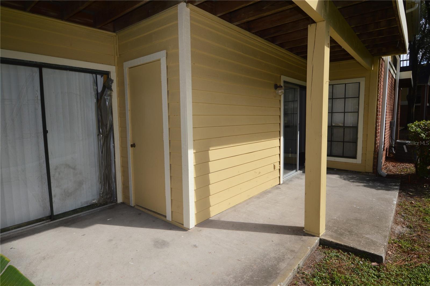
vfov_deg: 67.3
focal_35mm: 18
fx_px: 215
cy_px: 143
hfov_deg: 90.1
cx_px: 215
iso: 100
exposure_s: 1/200
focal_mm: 12
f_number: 10
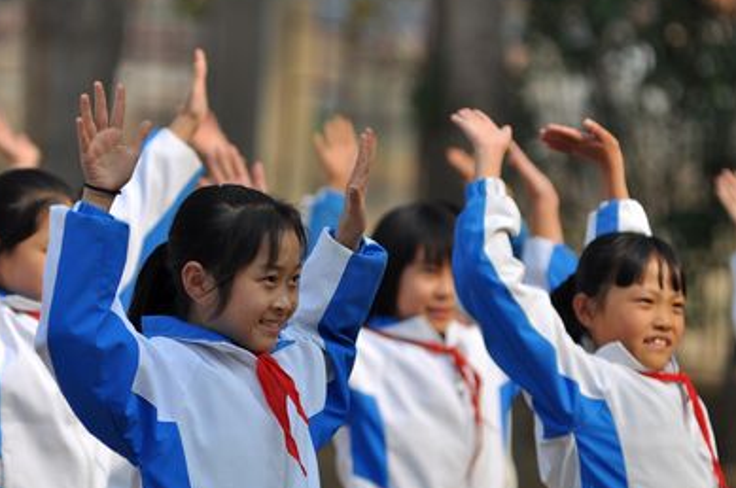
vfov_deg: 3.2
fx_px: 8654
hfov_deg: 4.9
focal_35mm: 424
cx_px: 254
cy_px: 317
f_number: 4.5
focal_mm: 200
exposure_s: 1/1250
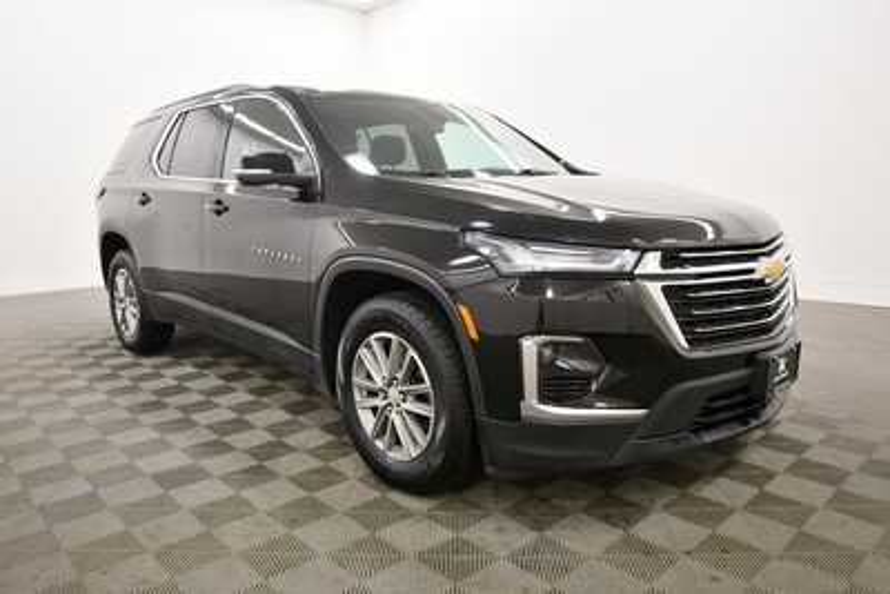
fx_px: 618
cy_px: 297
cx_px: 445
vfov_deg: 51.3
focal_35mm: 25
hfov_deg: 71.5
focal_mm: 17
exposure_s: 1/125
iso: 1400
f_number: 5.3
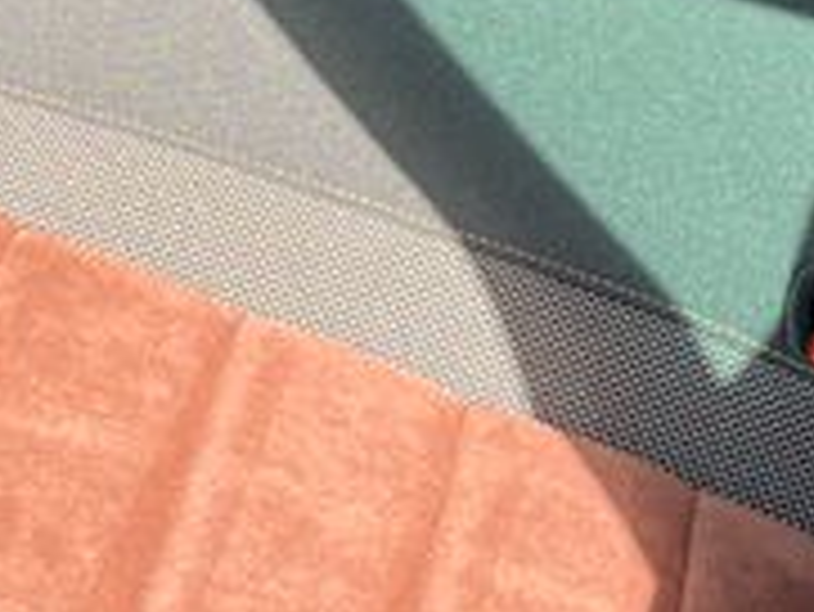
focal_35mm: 147
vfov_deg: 10.0
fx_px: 3459
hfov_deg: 13.3
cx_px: 31
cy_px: 18
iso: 50
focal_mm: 5.1
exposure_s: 1/376
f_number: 1.6
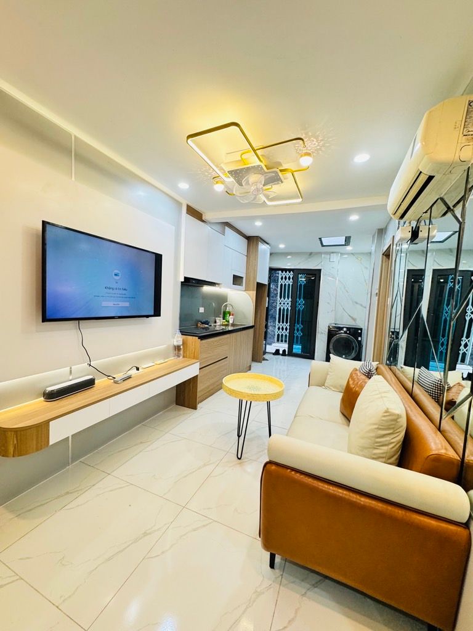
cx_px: 236
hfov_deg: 85.7
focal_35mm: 14
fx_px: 255
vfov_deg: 102.1
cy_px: 316
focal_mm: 2.22
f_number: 2.2
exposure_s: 1/50
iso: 160
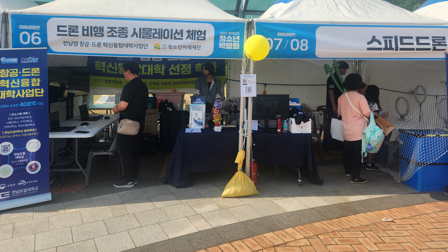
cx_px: 230
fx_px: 321
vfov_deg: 42.0
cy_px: 74
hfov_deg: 69.8
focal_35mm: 27
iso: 20
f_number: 1.8
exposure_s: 1/1033
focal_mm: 5.4
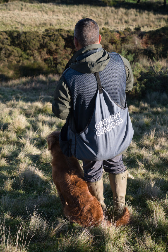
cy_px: 126
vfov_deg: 34.5
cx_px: 84
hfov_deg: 23.4
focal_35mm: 58
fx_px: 406
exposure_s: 1/250
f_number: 5.6
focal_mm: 58
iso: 140
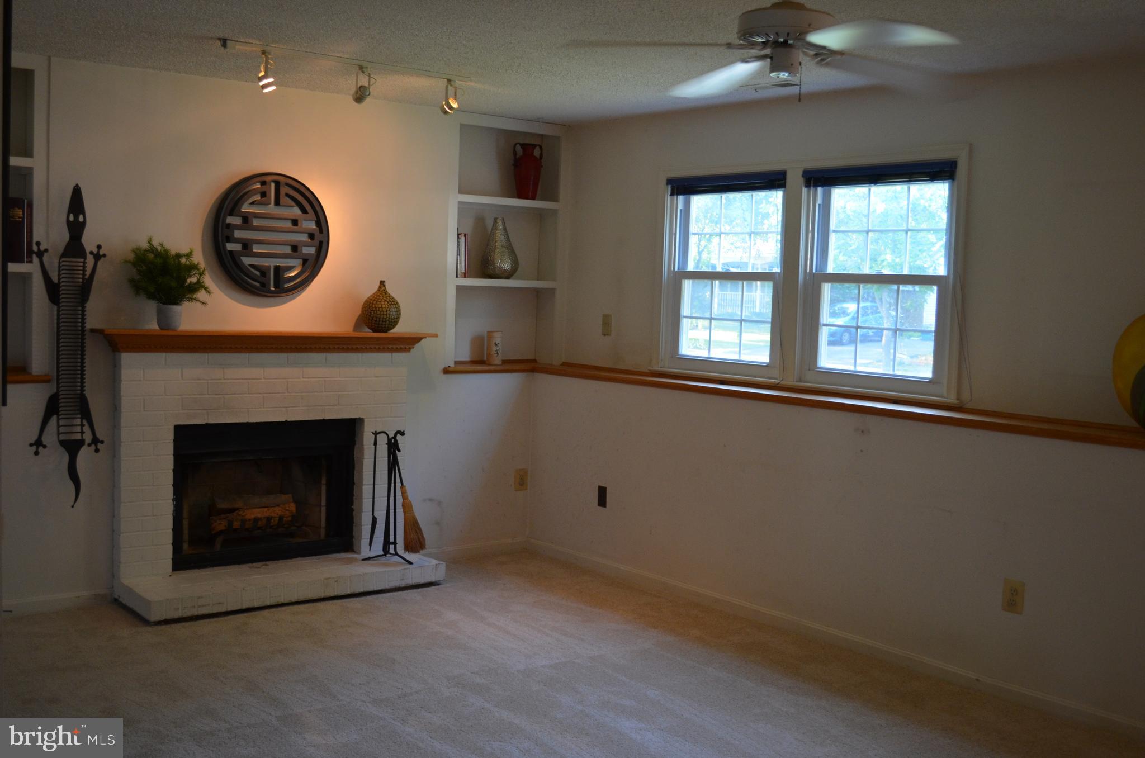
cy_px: 379
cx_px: 572
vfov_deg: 36.7
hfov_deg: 53.2
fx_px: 1143
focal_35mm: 36
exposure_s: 1/50
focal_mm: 24
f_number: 4
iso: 800
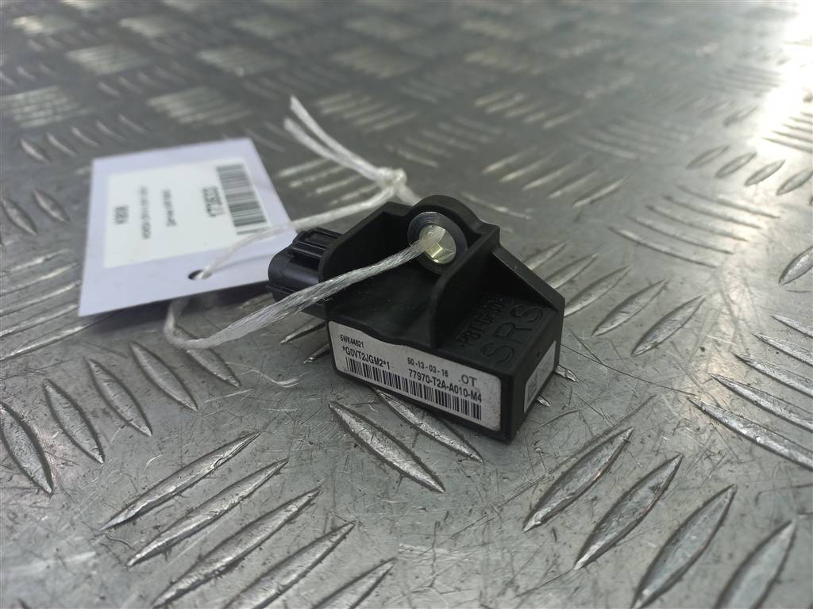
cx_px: 406
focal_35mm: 25
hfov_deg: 69.4
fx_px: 587
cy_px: 304
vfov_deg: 54.9
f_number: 1.8
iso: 50
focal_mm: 4.6
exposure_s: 1/50
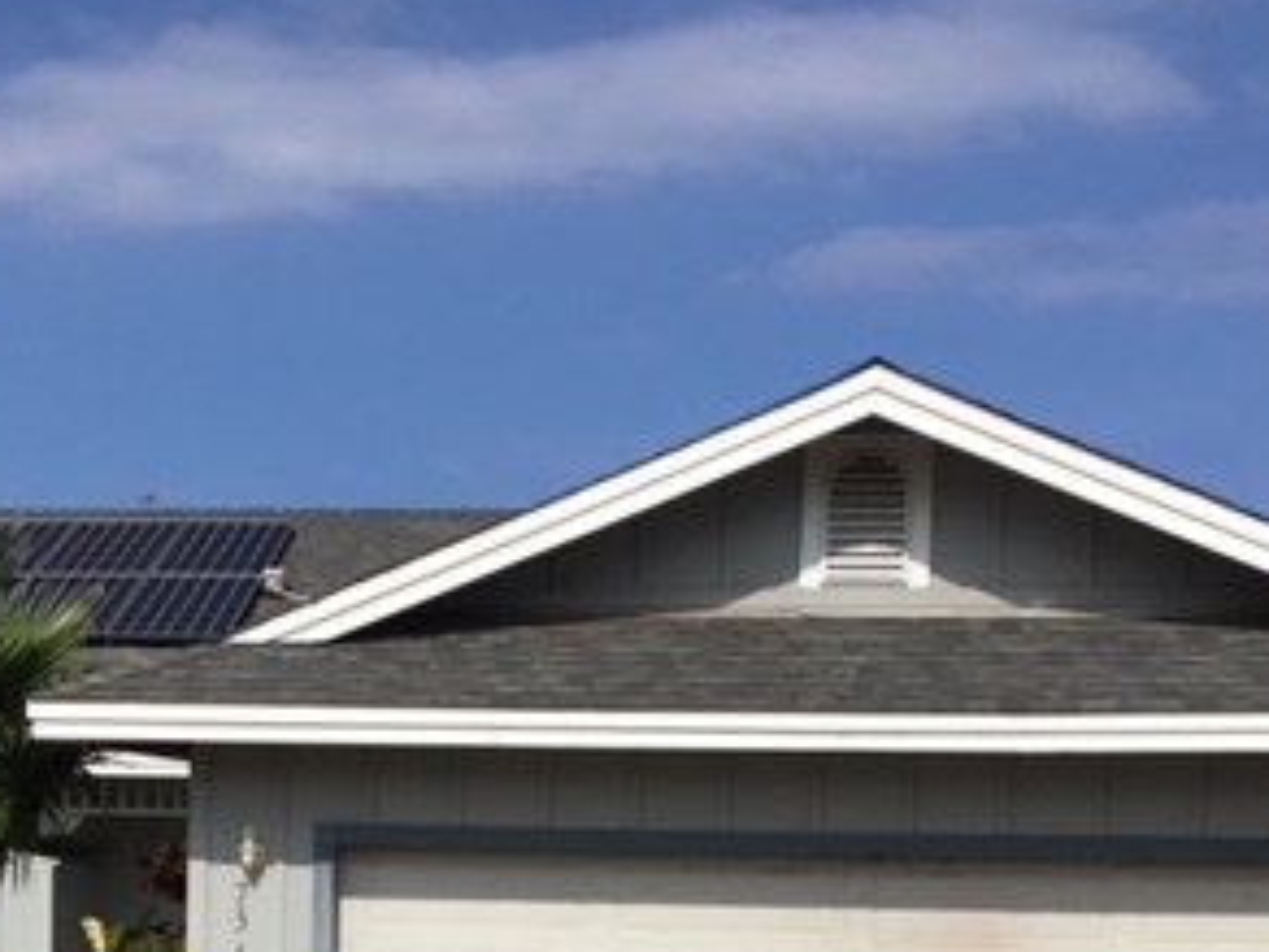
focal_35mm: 68
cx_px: 356
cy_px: 948
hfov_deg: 28.2
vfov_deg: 20.9
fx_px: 2493
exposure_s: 1/3891
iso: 25
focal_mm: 3.3
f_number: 2.4
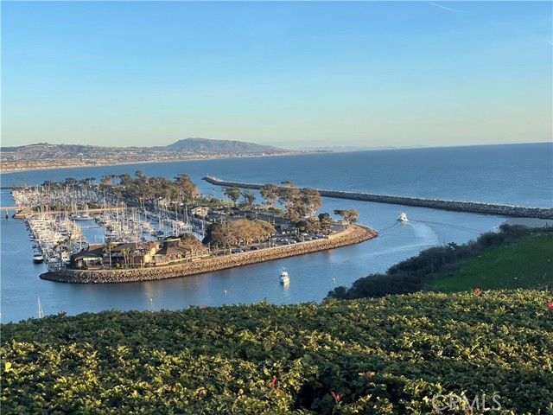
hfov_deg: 36.8
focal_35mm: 52
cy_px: 208
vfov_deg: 28.0
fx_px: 831
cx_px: 276
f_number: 2
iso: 25
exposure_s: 1/600
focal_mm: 6
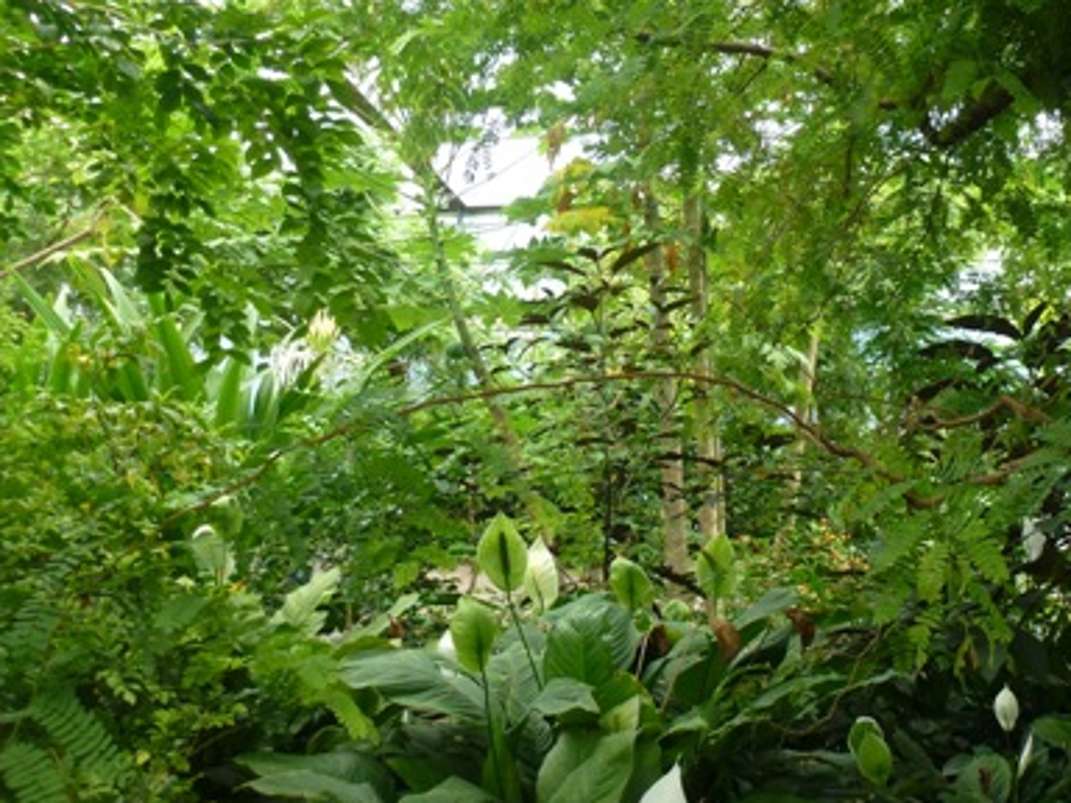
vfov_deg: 35.9
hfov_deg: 46.8
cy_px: 329
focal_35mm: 40
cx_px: 566
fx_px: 1238
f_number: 3.3
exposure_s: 1/60
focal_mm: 4.3
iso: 160
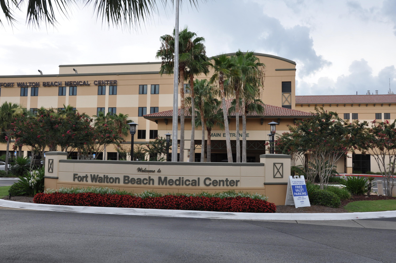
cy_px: 132
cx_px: 198
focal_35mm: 36
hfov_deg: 53.2
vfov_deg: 36.8
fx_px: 395
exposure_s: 1/200
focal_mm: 24
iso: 200
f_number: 8
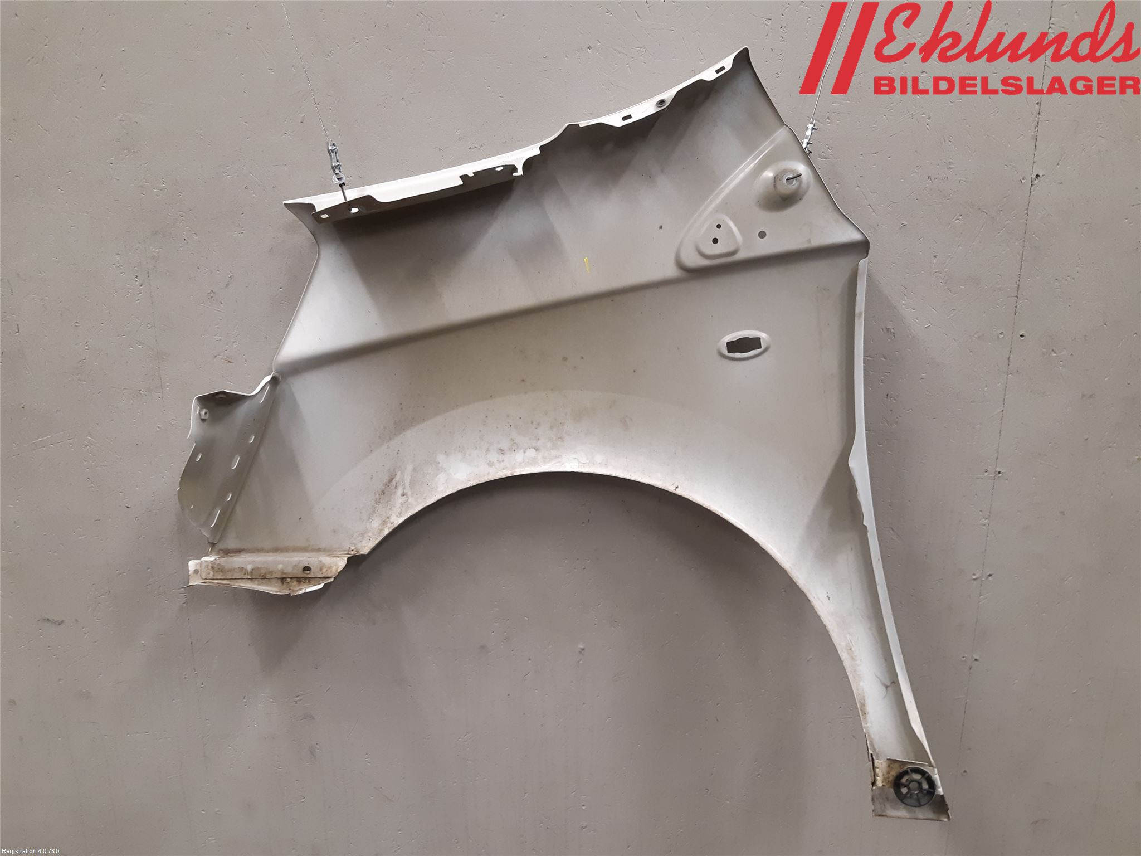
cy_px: 428
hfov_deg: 67.3
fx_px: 857
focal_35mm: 26
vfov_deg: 53.1
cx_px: 570
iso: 125
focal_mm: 3.93
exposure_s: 1/50
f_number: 1.7
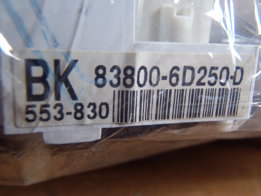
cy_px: 98
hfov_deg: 50.1
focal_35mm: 37
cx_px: 130
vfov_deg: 38.7
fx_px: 279
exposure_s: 1/6
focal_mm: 6.64
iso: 200
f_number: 4.7
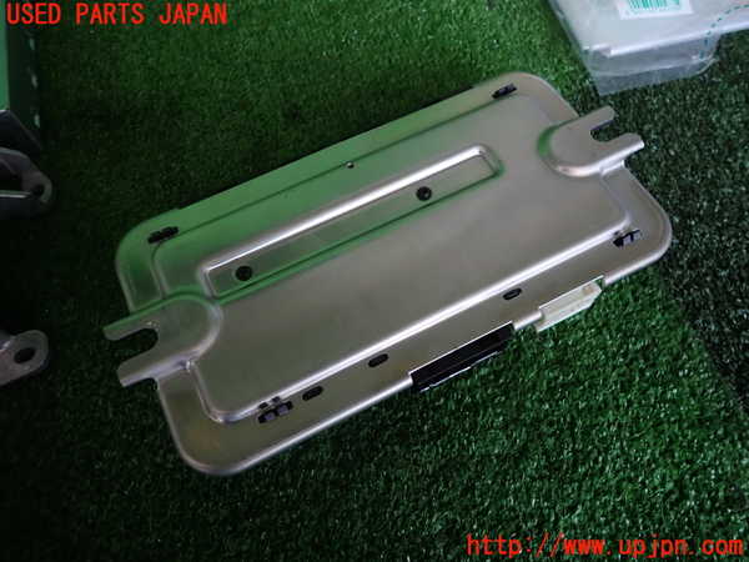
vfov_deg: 54.9
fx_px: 541
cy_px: 281
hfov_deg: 69.4
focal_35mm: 25
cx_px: 374
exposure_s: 1/60
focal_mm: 4.5
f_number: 2
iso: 100
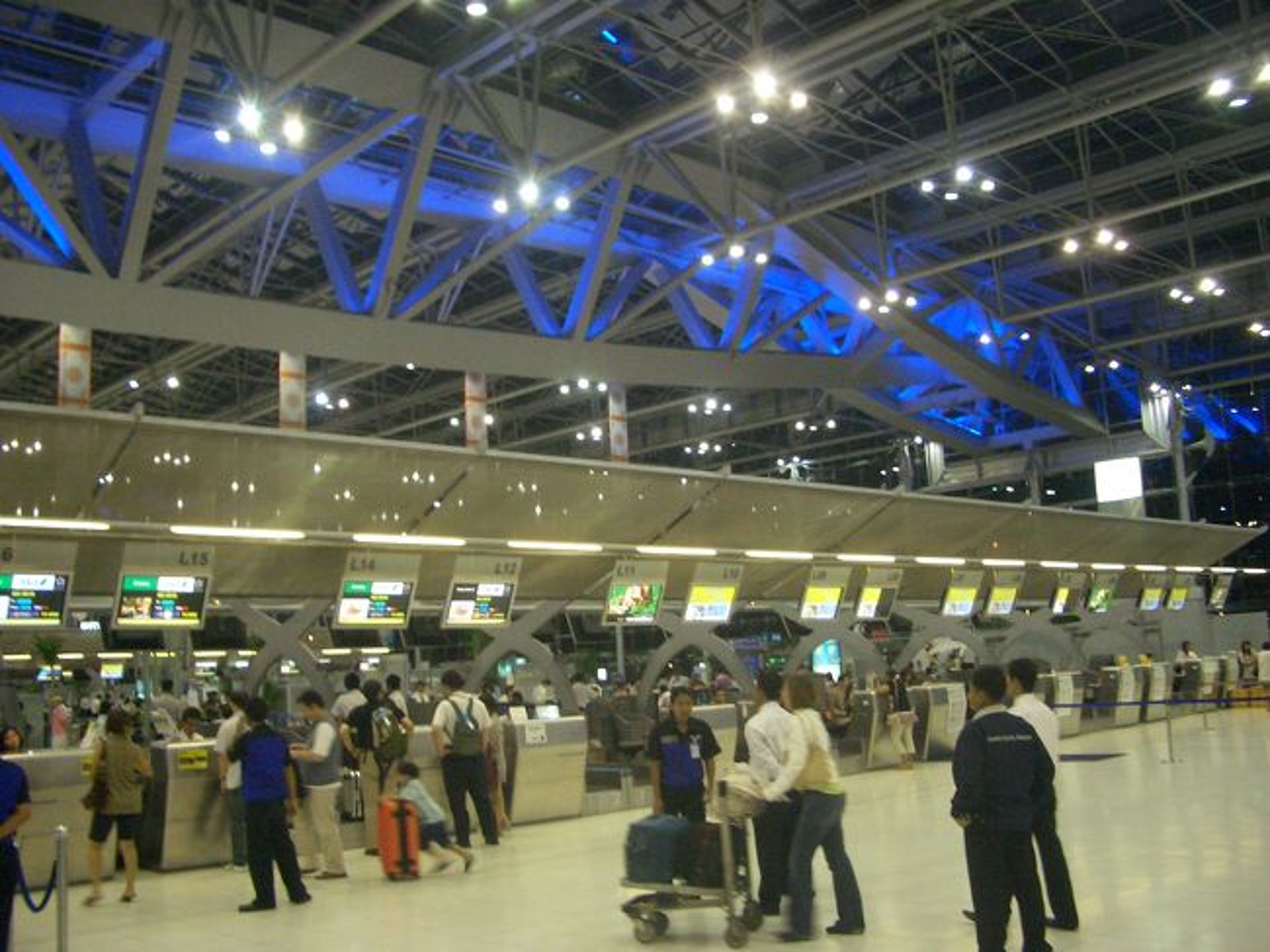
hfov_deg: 52.6
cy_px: 476
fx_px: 1284
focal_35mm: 35
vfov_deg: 40.7
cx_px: 635
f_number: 2.6
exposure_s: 1/40
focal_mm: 5.8
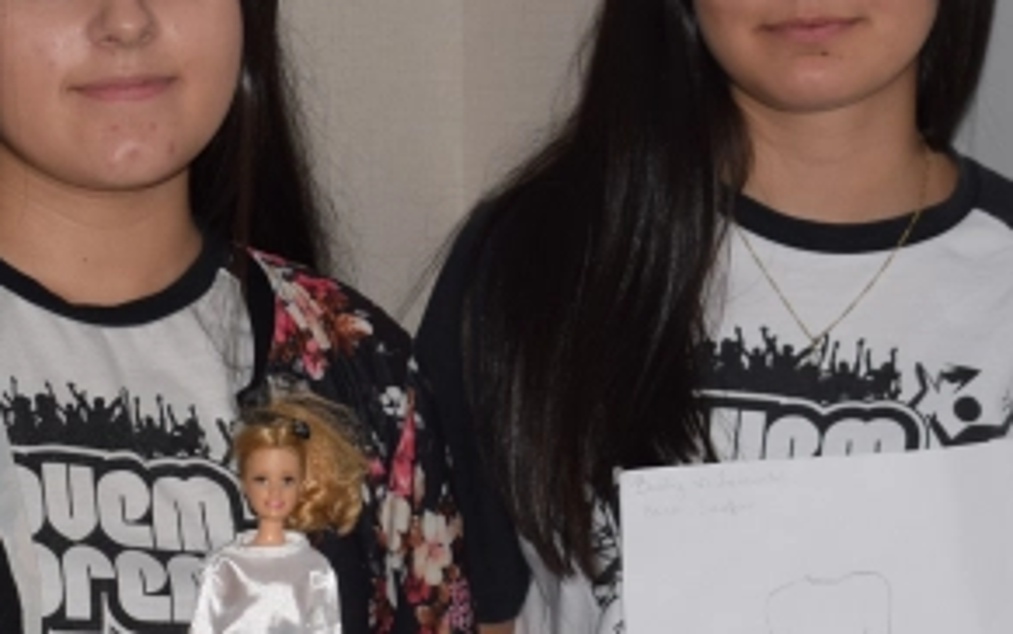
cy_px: 347
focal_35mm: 185
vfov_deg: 7.1
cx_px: 127
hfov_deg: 11.3
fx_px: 5108
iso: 250
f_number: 8
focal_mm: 46
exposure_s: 1/60
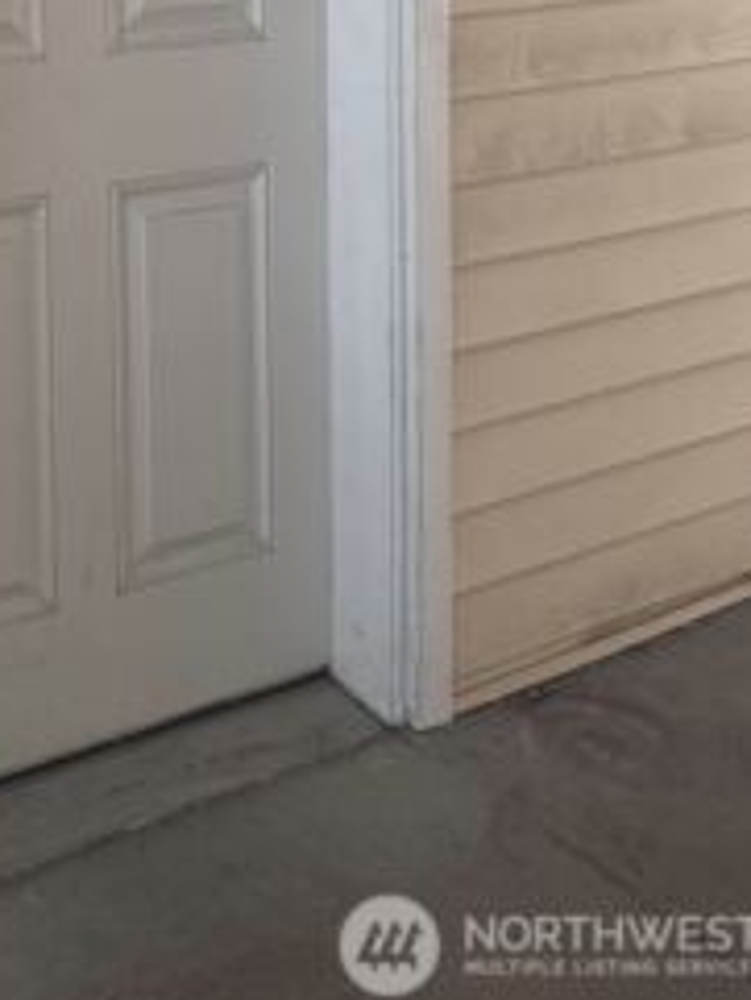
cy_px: -89
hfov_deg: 26.0
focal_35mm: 53
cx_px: -21
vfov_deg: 32.1
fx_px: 1532
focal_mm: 6.76
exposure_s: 1/60
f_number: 1.78
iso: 400
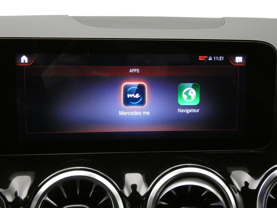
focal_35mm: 46
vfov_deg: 31.5
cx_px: 138
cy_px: 104
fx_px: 368
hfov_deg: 41.2
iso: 1600
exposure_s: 1/20
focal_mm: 8.2
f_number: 3.8
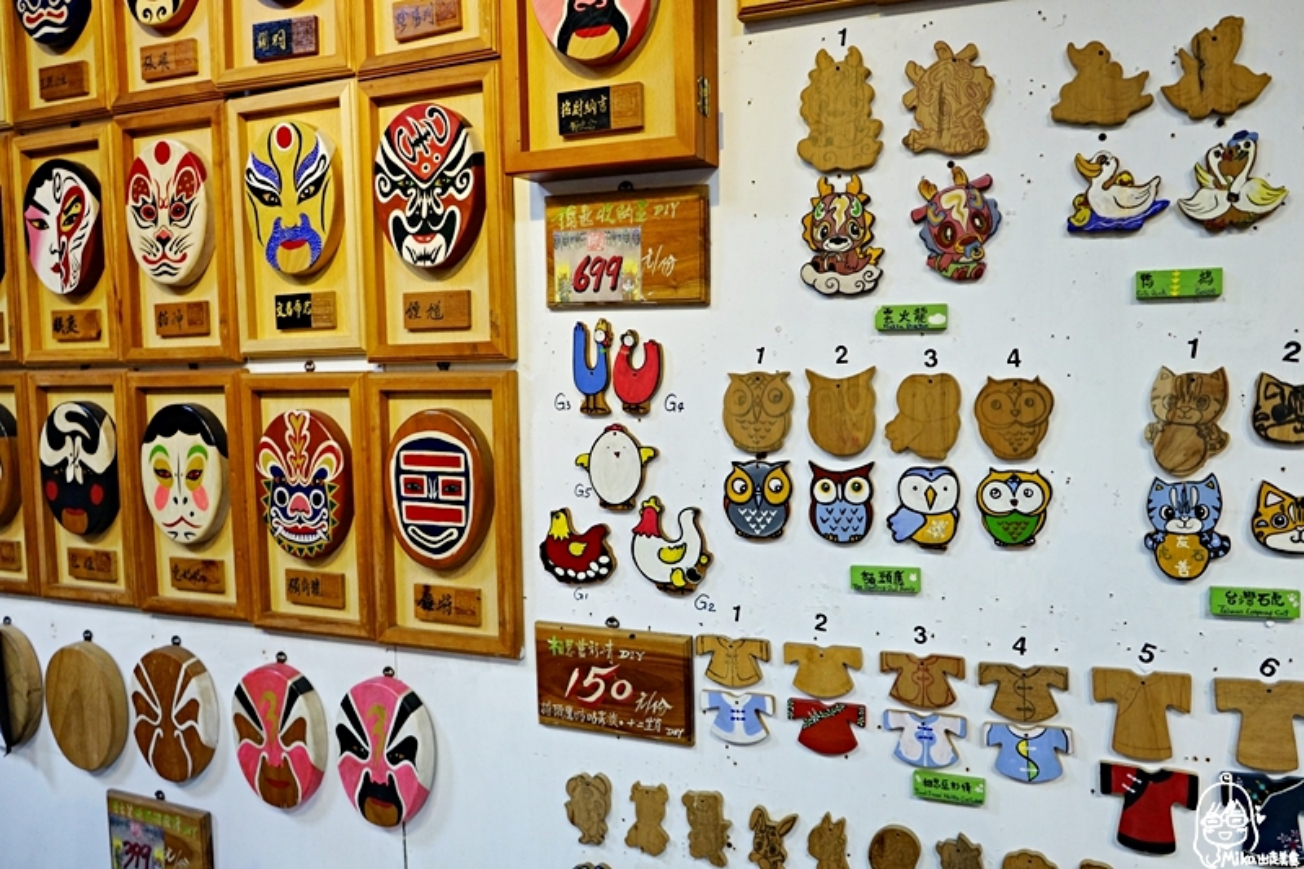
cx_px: 652
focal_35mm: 29
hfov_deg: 63.7
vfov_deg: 44.9
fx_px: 1050
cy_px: 434
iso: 1250
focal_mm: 29
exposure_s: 1/60
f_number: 4
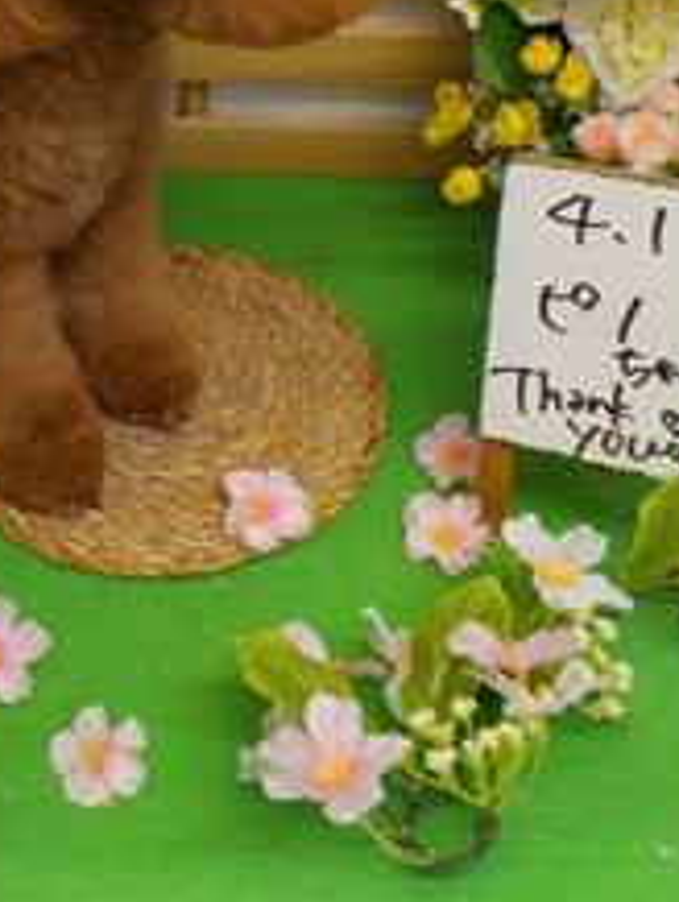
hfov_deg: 26.2
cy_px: 112
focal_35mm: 55
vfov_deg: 33.3
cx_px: 161
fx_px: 1436
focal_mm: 4.1
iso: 180
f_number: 3.3
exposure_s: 1/30
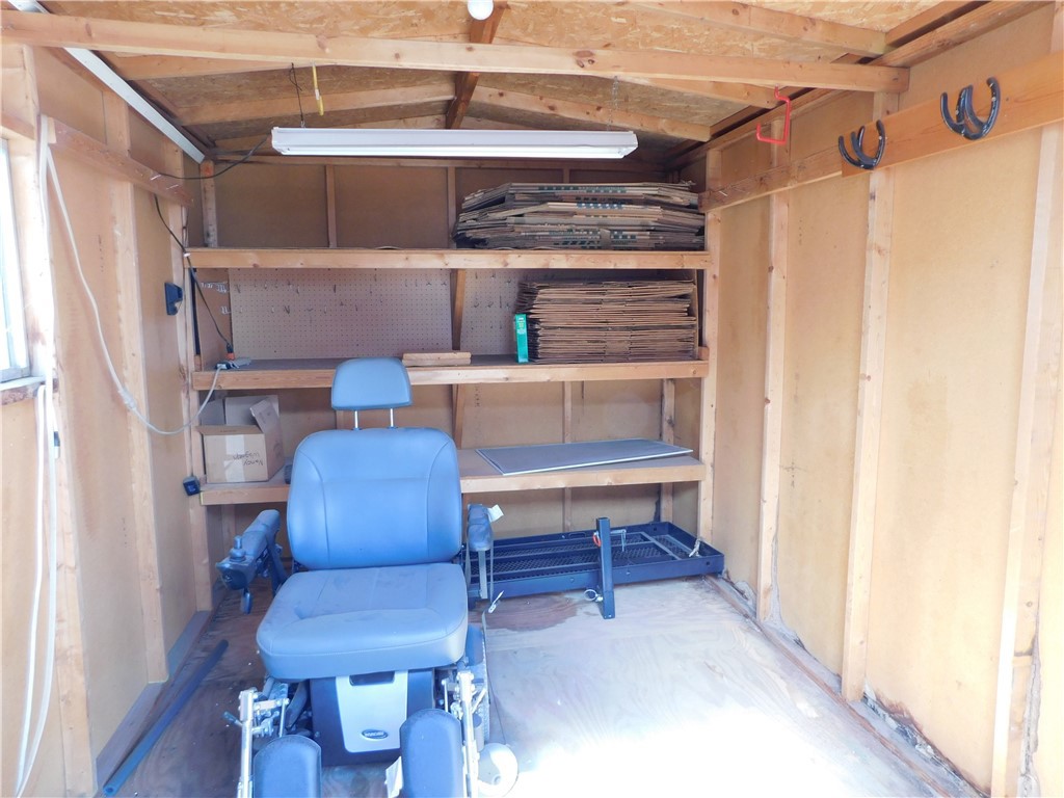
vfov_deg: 58.9
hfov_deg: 73.9
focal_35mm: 23
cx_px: 532
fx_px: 707
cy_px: 399
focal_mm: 4
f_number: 3
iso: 125
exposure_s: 1/40
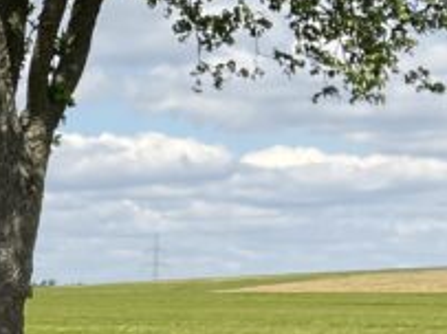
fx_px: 1833
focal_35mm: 142
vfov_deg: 10.2
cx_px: -500
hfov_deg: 12.1
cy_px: 435
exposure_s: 1/1279
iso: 16
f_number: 1.8
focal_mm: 3
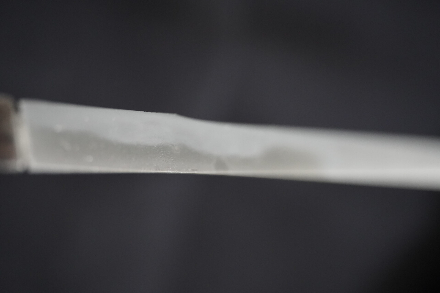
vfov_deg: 13.0
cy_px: 146
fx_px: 1283
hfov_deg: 19.5
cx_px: 220
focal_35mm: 105
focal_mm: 105
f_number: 2.8
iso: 8000
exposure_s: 1/125
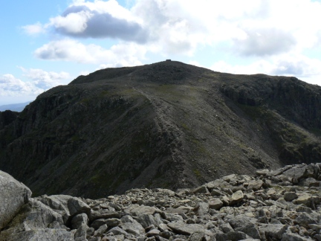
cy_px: 120
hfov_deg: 51.4
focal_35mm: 36
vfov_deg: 39.7
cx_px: 160
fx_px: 334
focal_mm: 6
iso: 80
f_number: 7.1
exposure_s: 1/500
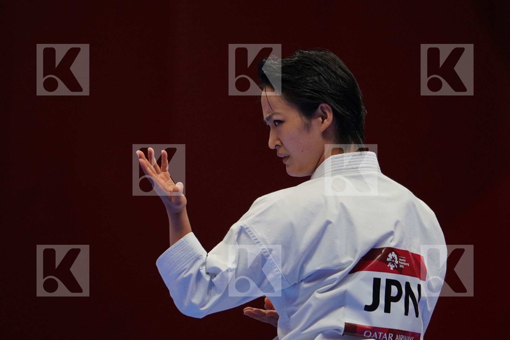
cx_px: 255
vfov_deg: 3.3
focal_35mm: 420
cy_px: 170
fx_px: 5950
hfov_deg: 4.9
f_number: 4
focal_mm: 280
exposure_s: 1/500
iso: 800
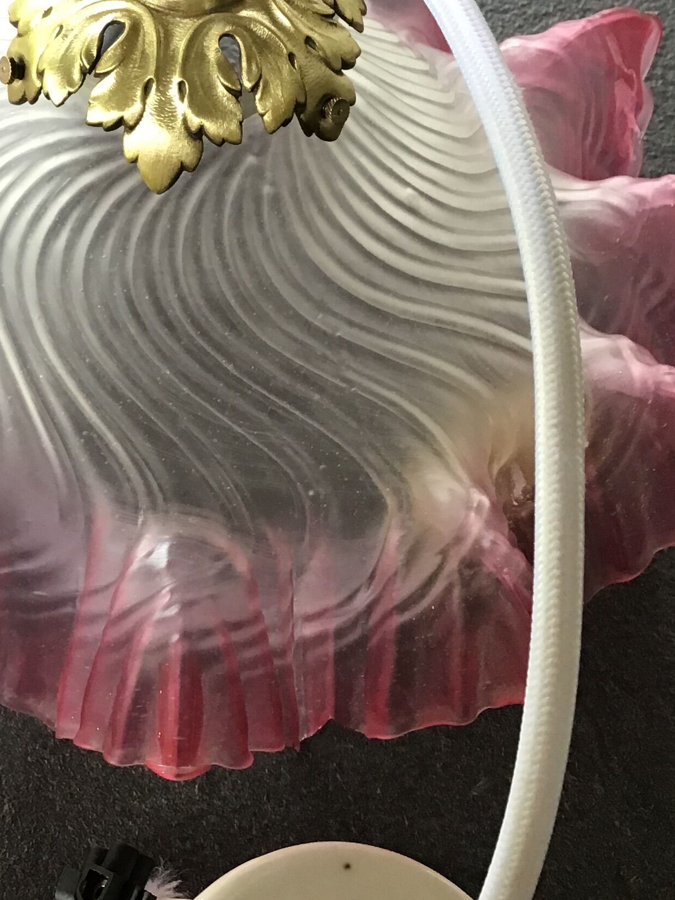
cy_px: 421
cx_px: 253
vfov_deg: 31.7
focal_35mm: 61
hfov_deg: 24.0
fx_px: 1586
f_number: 2.4
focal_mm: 3.3
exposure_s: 1/33
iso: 50
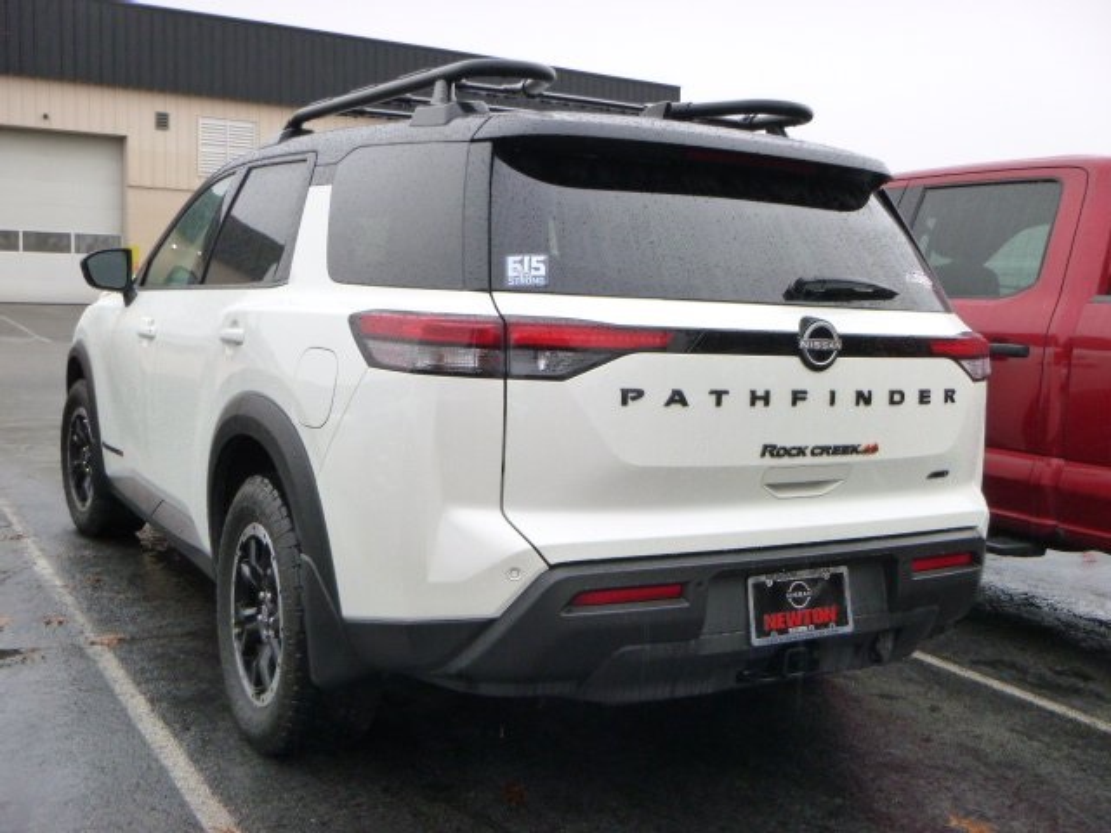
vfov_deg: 37.7
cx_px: 556
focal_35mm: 38
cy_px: 416
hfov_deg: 49.0
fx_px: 1220
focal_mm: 6.8
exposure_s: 1/80
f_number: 4.5
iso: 250
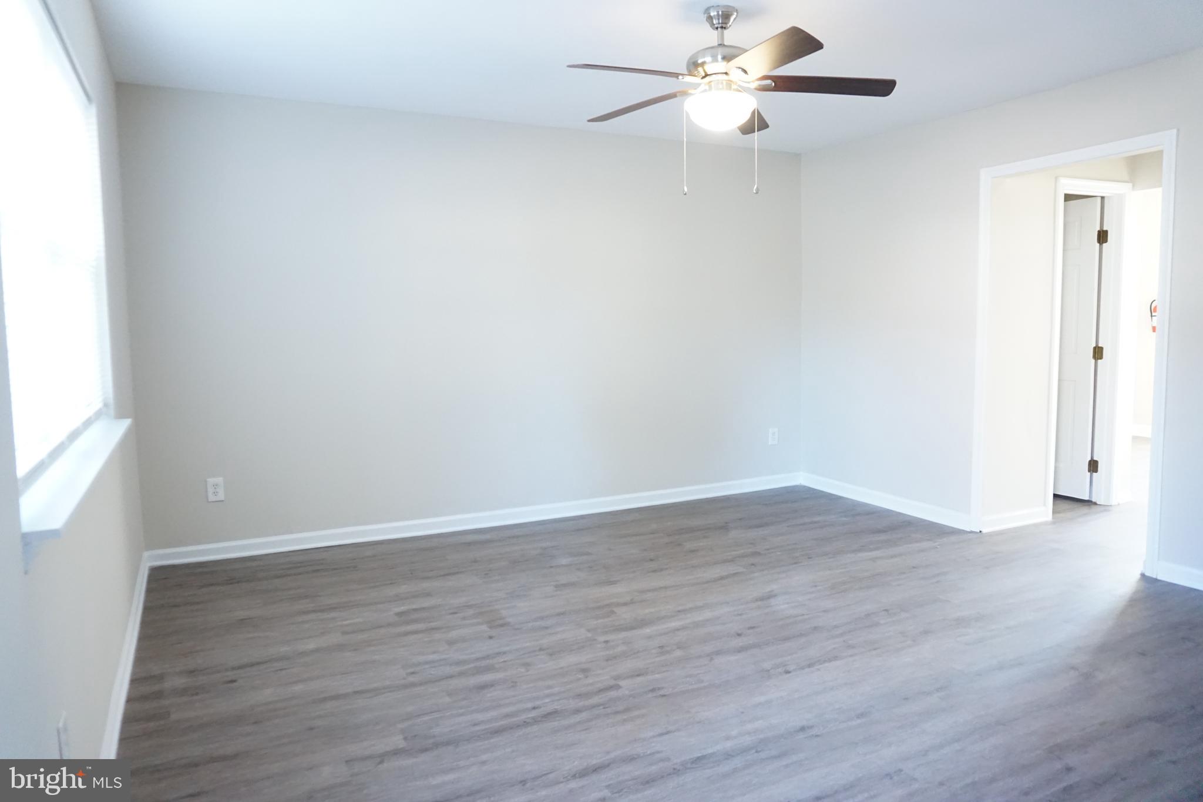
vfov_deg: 53.1
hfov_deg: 73.7
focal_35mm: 24
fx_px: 802
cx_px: 602
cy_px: 401
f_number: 4
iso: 3200
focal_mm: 16
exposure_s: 1/100
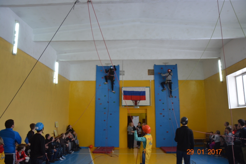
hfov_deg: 67.4
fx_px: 185
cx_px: 123
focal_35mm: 27
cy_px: 82
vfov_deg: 47.9
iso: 450
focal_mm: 18
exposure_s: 1/60
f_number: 4
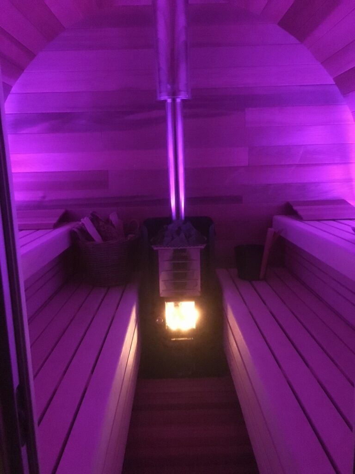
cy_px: 237
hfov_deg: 48.2
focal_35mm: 29
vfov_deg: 61.7
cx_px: 178
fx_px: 397
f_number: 2.2
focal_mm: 4.15
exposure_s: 1/17
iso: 2000
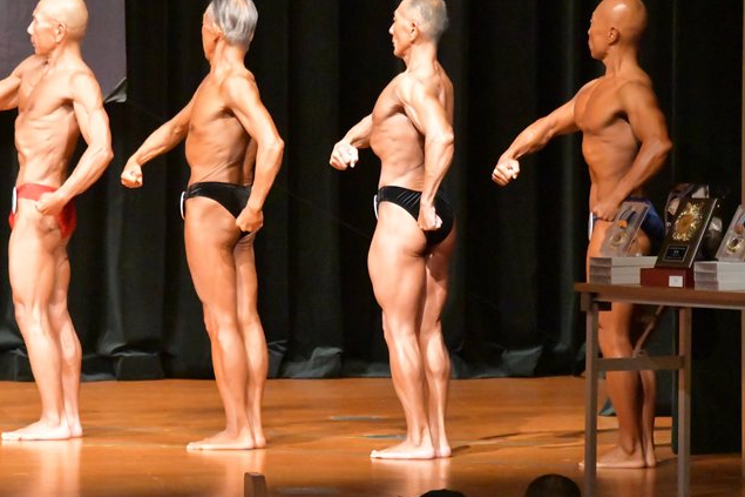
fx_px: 6434
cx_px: 335
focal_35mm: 311
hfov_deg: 6.6
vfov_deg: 4.4
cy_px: 241
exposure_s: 1/400
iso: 25600
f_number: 5.6
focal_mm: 170
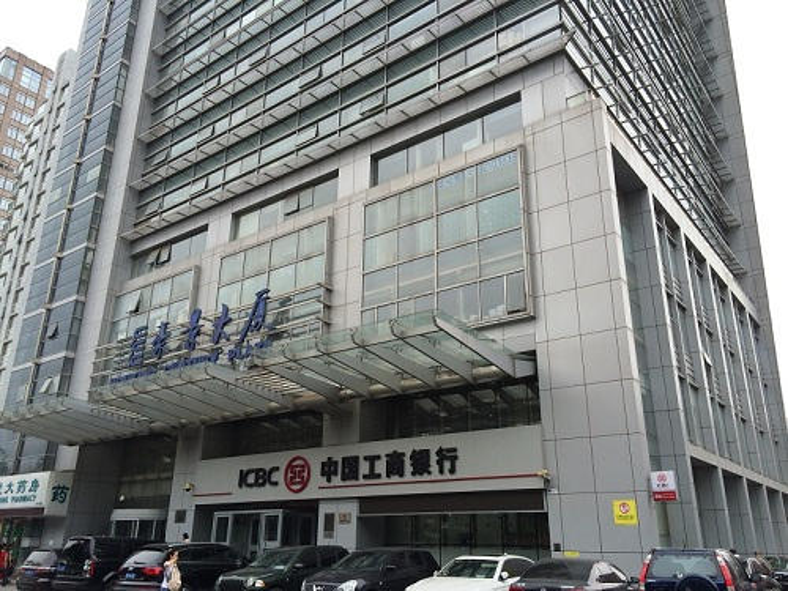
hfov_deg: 61.7
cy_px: 296
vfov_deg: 48.2
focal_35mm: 29
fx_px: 660
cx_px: 394
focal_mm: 4.15
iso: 32
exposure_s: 1/547
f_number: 2.2
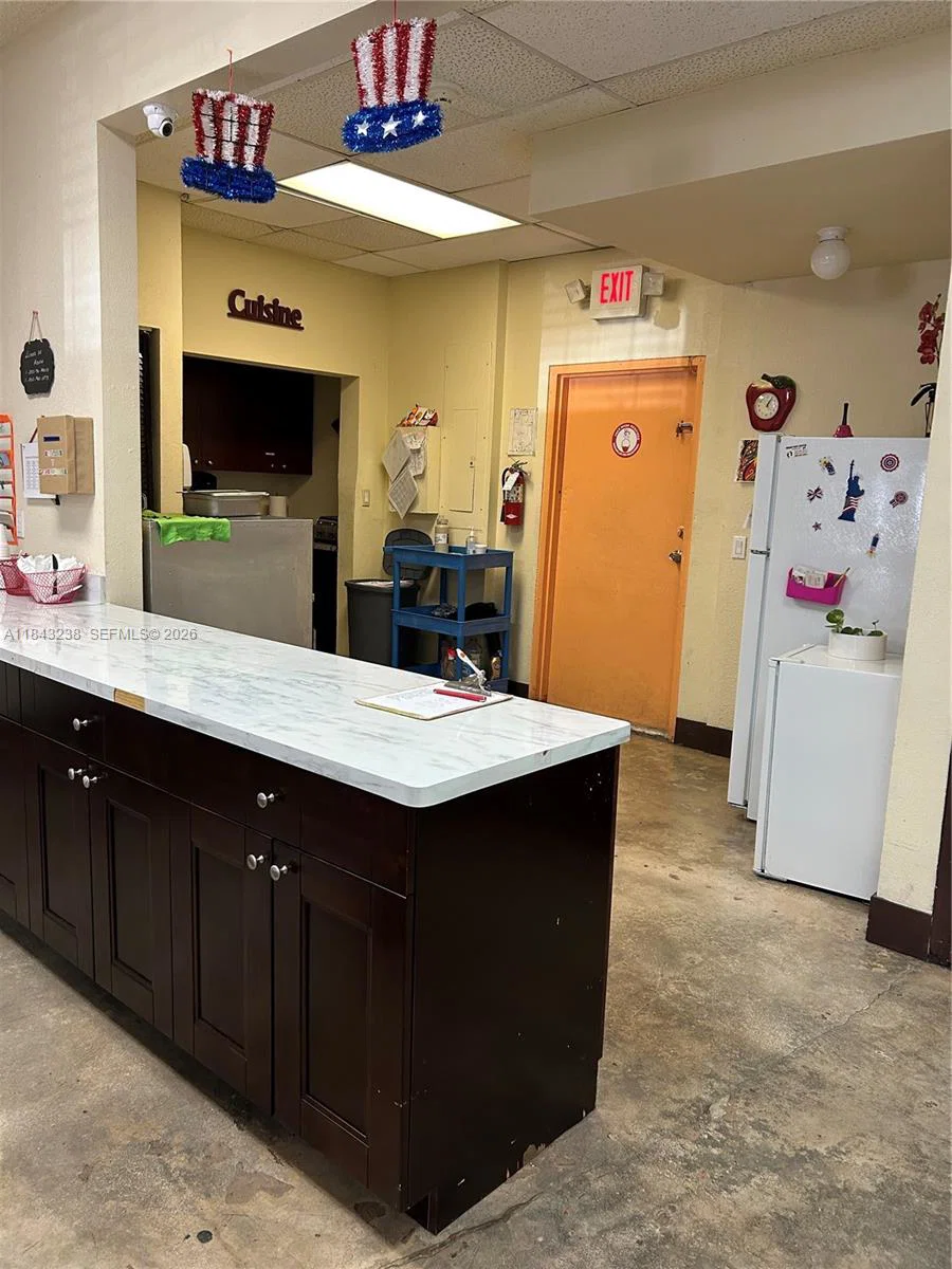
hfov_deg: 53.1
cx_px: 476
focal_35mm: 26
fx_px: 953
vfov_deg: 67.3
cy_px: 634
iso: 160
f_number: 1.5
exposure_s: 1/60
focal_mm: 5.7
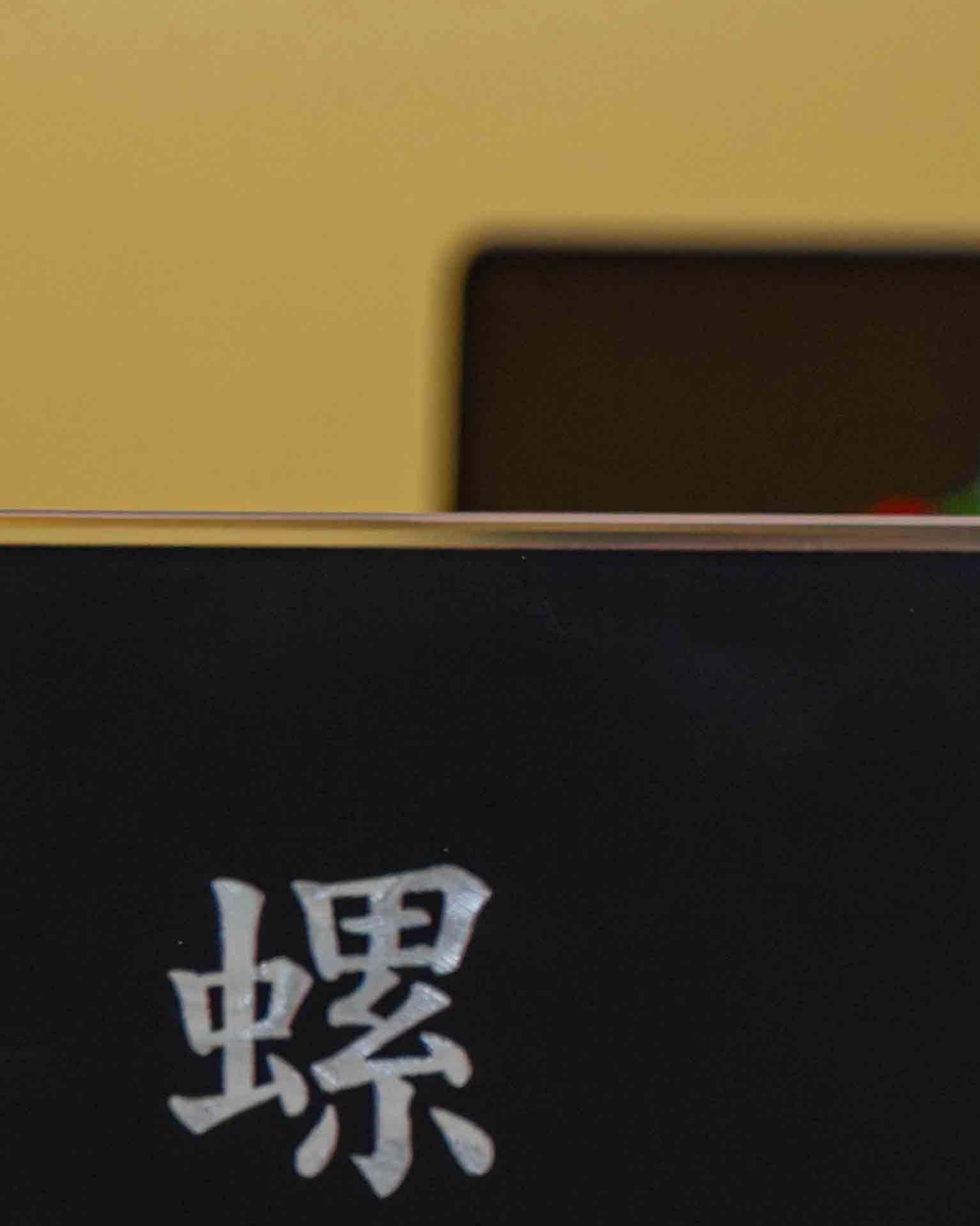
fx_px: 8594
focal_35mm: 237
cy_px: 1944
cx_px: 323
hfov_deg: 6.5
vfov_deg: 8.0
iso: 2500
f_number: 6.3
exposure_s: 1/160
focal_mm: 70
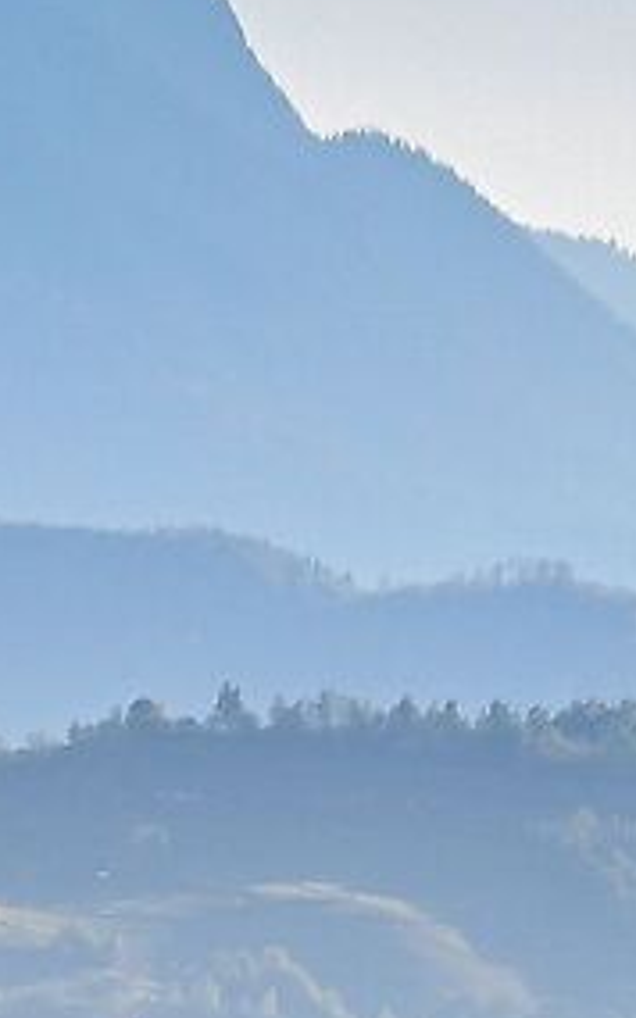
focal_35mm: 636
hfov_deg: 2.1
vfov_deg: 3.3
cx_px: 550
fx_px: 17647
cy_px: 1957
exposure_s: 1/250
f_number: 10
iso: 125
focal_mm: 74
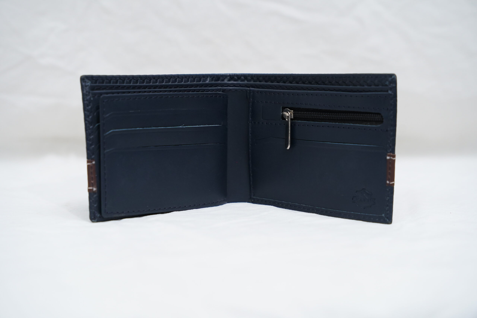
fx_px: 889
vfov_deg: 20.3
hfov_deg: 30.0
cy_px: 159
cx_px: 238
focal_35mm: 67
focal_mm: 67.1
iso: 1600
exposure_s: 1/200
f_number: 4.5
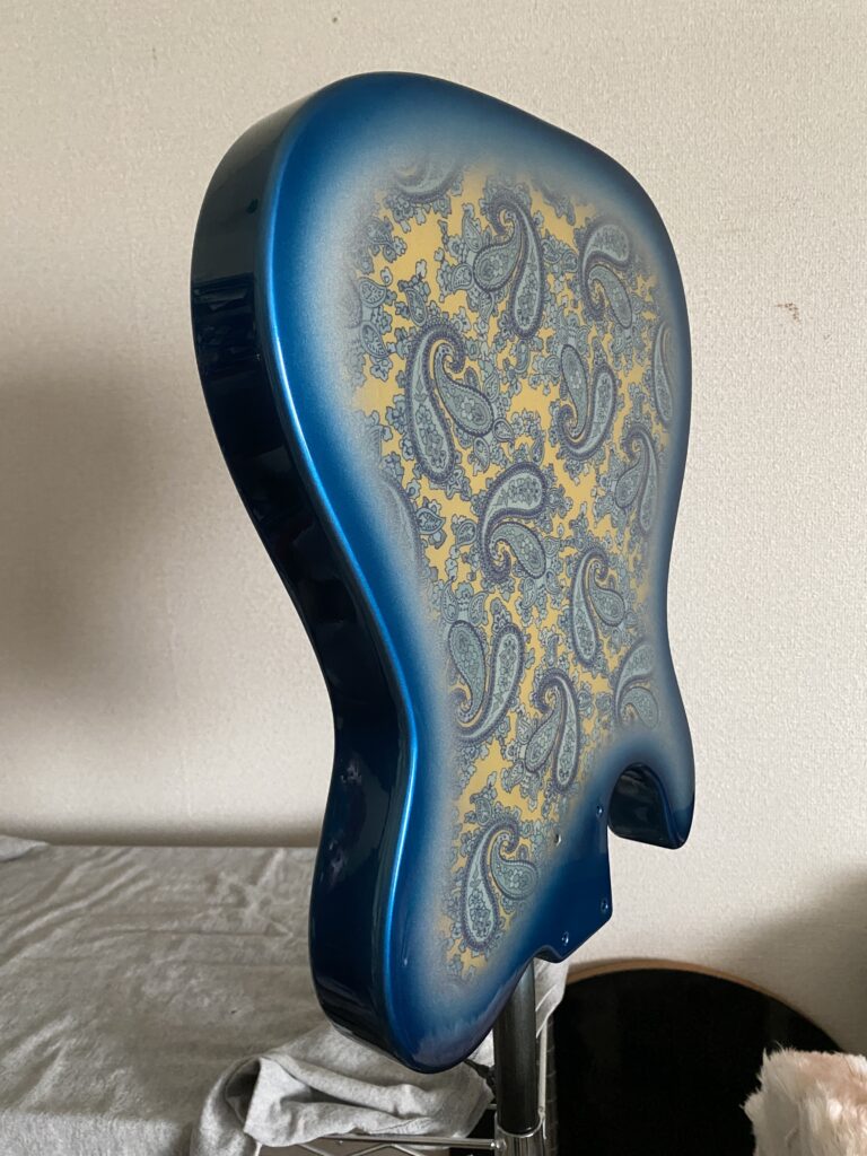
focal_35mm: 26
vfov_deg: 67.3
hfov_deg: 53.1
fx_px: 868
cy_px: 578
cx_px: 434
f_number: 1.8
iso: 640
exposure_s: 1/33
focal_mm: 4.25
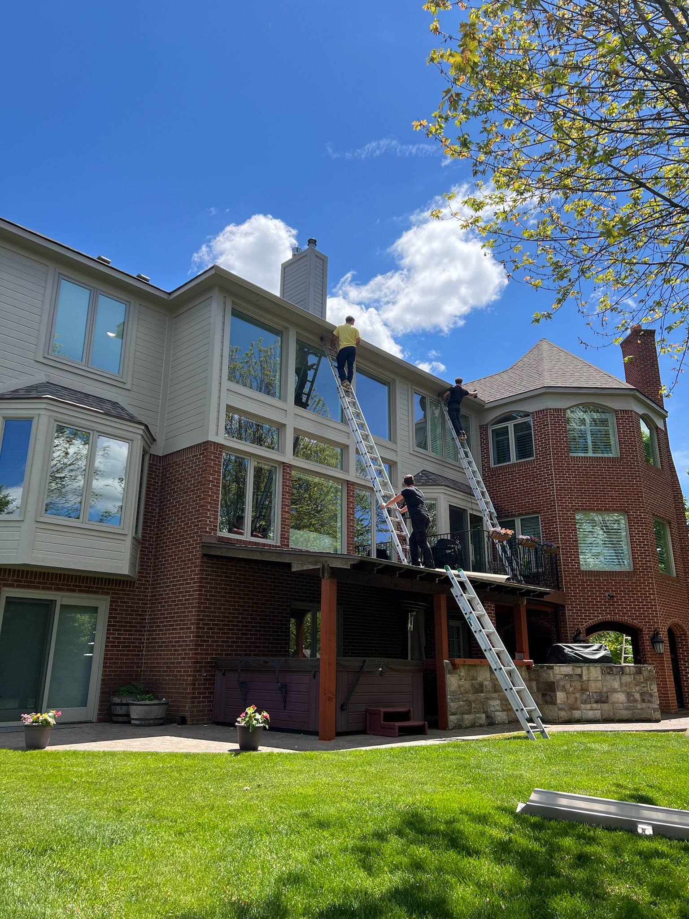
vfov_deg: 67.3
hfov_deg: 53.1
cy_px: 460
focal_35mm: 26
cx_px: 344
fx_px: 690
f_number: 1.5
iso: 50
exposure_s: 1/2632
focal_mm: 5.7
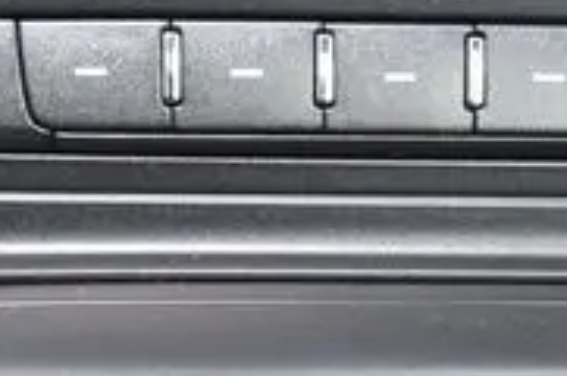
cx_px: 374
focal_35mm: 204
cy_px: 1062
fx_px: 3207
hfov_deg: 10.1
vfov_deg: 6.2
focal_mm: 24
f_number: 4.5
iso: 400
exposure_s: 1/100
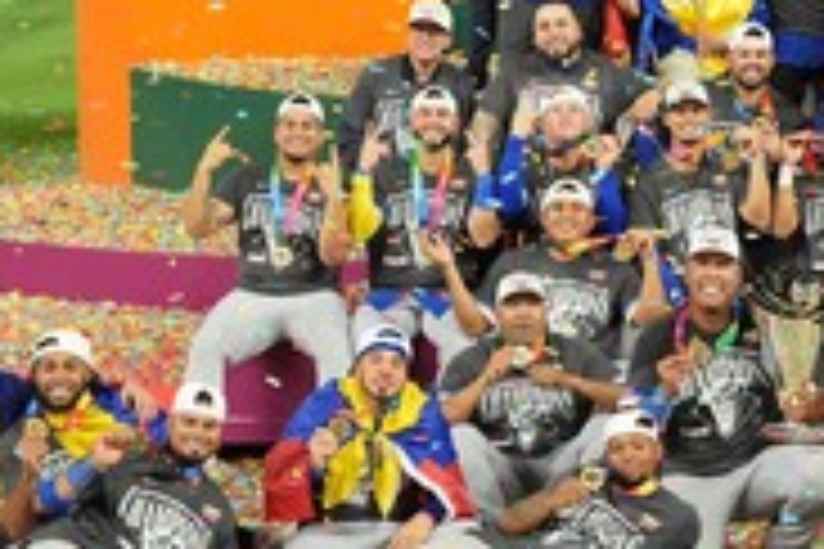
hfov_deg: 13.3
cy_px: 166
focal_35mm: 153
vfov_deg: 9.0
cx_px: 716
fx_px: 3502
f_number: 5.6
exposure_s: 1/640
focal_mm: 70
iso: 2500
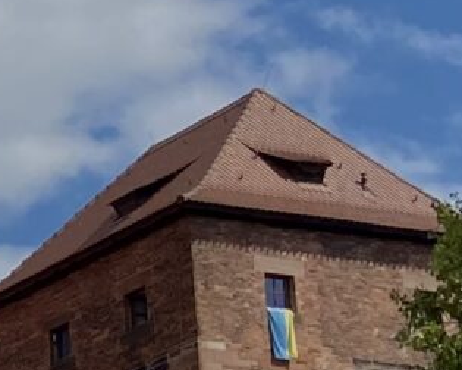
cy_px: 637
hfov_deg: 8.2
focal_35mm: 206
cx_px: -818
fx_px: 2817
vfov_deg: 7.3
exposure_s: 1/4274
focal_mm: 4.25
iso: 32
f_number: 1.8
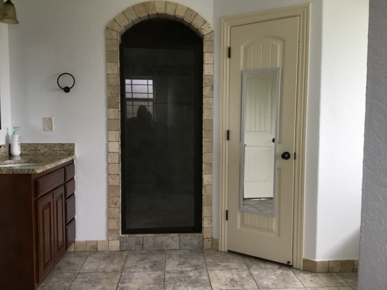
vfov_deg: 45.4
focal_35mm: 31
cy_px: 145
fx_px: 347
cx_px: 194
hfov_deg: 58.4
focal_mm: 3.3
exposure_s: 1/30
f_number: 2.4
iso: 64
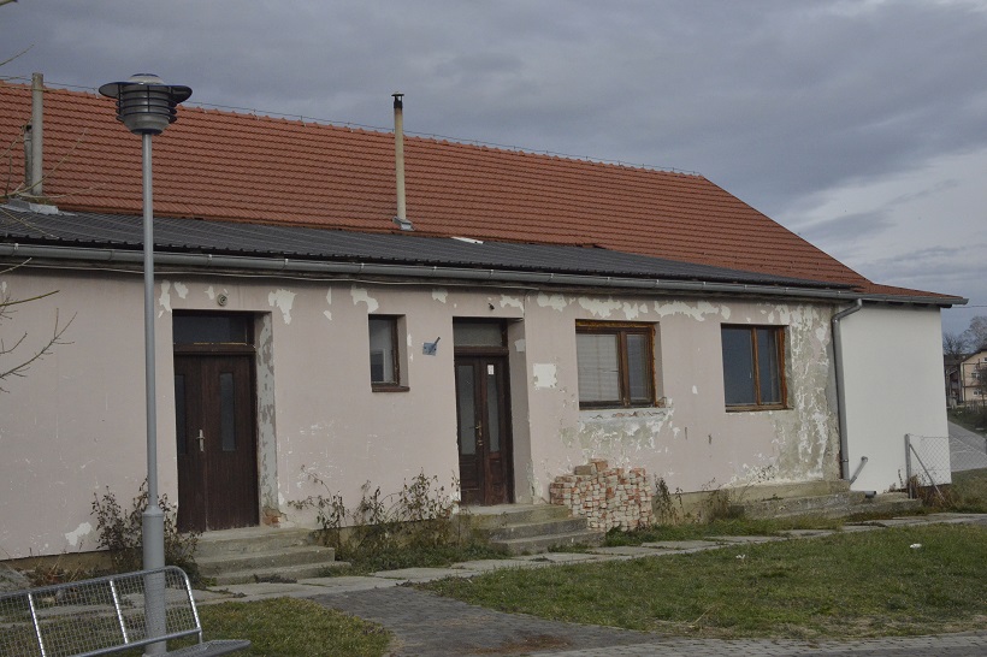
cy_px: 328
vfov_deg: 28.1
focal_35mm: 48
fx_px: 1315
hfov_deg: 41.1
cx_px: 494
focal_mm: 48
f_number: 20
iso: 6400
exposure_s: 1/1600
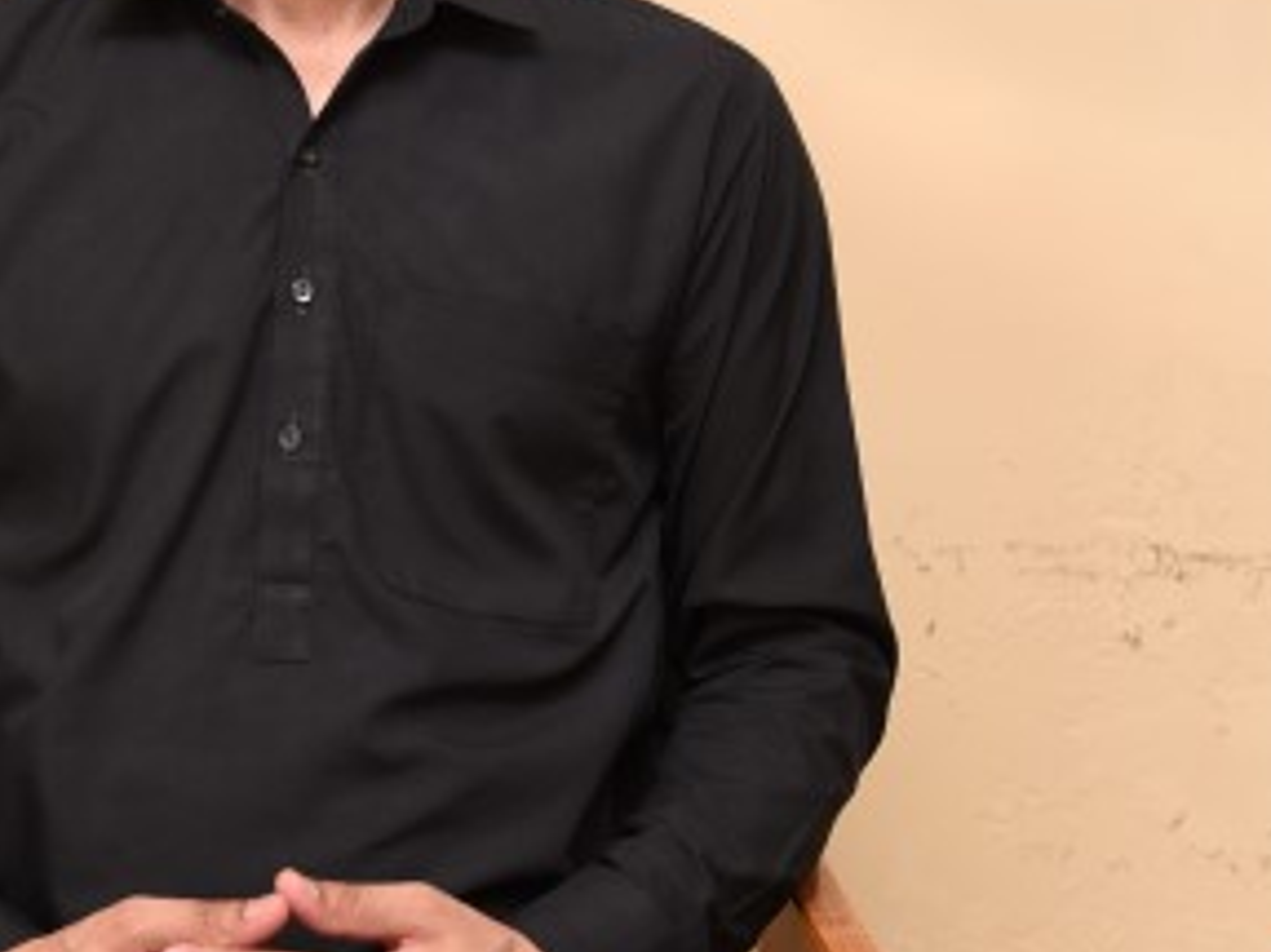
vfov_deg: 10.5
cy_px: 4
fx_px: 5138
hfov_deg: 14.1
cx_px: 379
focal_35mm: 140
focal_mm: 58
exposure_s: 1/100
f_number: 5
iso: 800
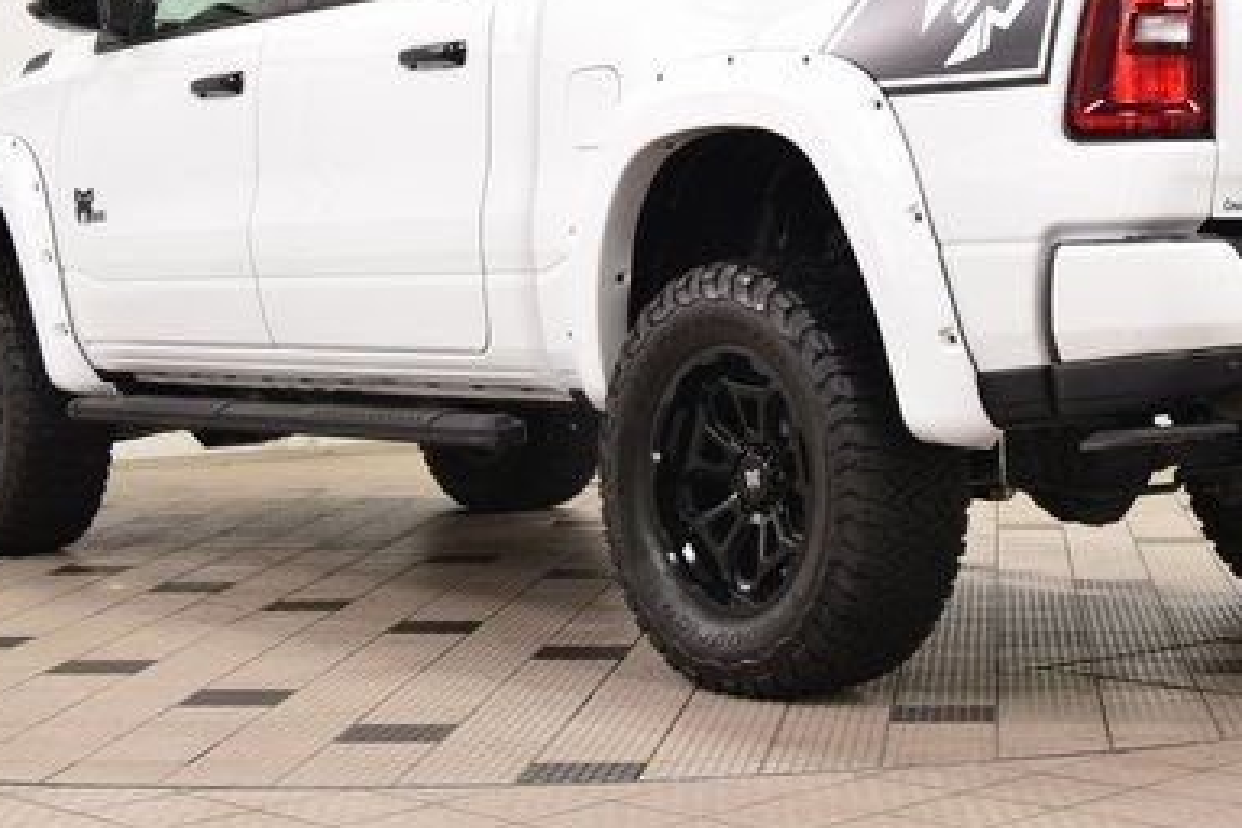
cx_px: 831
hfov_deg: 23.8
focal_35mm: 85
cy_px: 205
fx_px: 2932
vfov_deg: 16.0
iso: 1600
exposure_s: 1/60
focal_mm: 34
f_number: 7.1
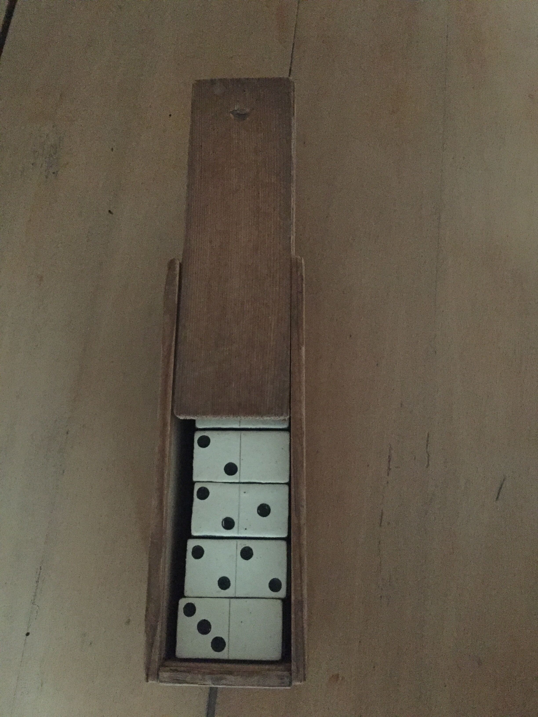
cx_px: 269
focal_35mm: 29
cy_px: 358
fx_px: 601
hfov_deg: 48.2
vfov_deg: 61.7
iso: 1600
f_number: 2.2
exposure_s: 1/17
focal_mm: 4.15
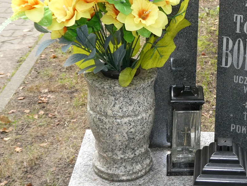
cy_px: 54
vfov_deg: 19.5
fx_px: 535
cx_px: 213
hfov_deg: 25.3
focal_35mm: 75
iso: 250
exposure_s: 1/60
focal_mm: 6.7
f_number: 3.7
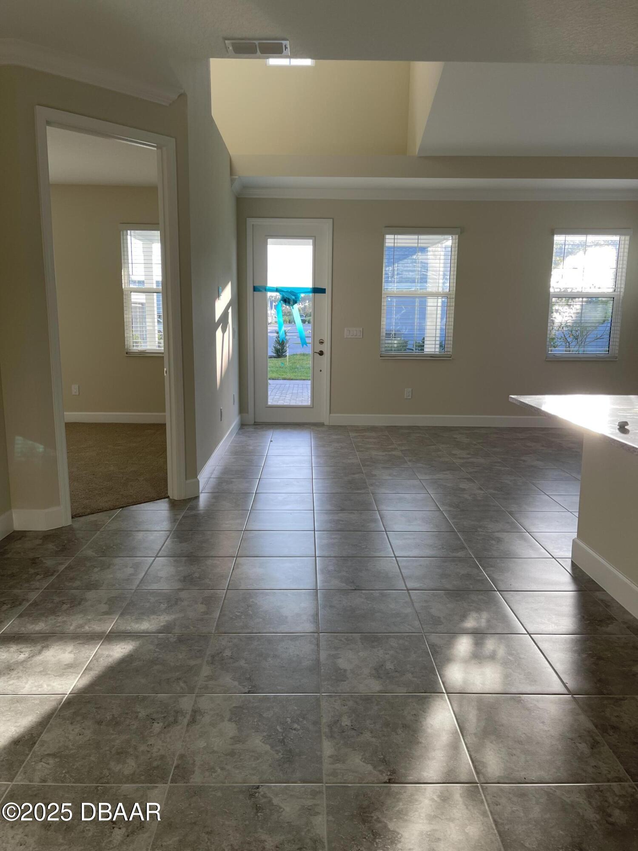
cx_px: 319
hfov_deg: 54.9
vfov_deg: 69.4
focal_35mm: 25
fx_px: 614
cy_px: 426
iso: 32
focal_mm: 5.1
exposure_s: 1/142
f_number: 1.6
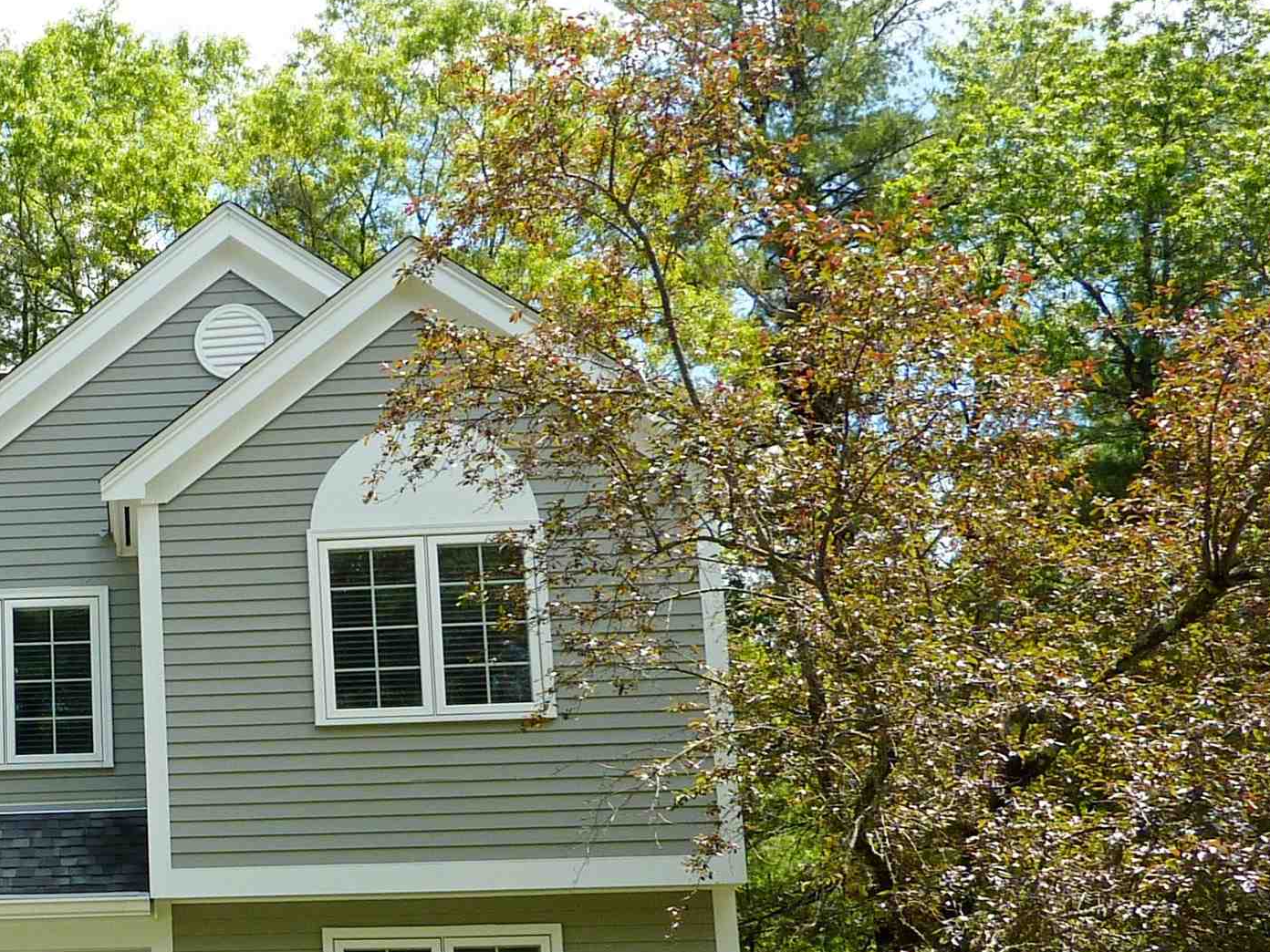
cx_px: -104
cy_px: 761
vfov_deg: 22.6
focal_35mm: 64
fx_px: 2348
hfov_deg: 27.8
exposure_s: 1/320
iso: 80
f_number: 4
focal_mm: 4.7
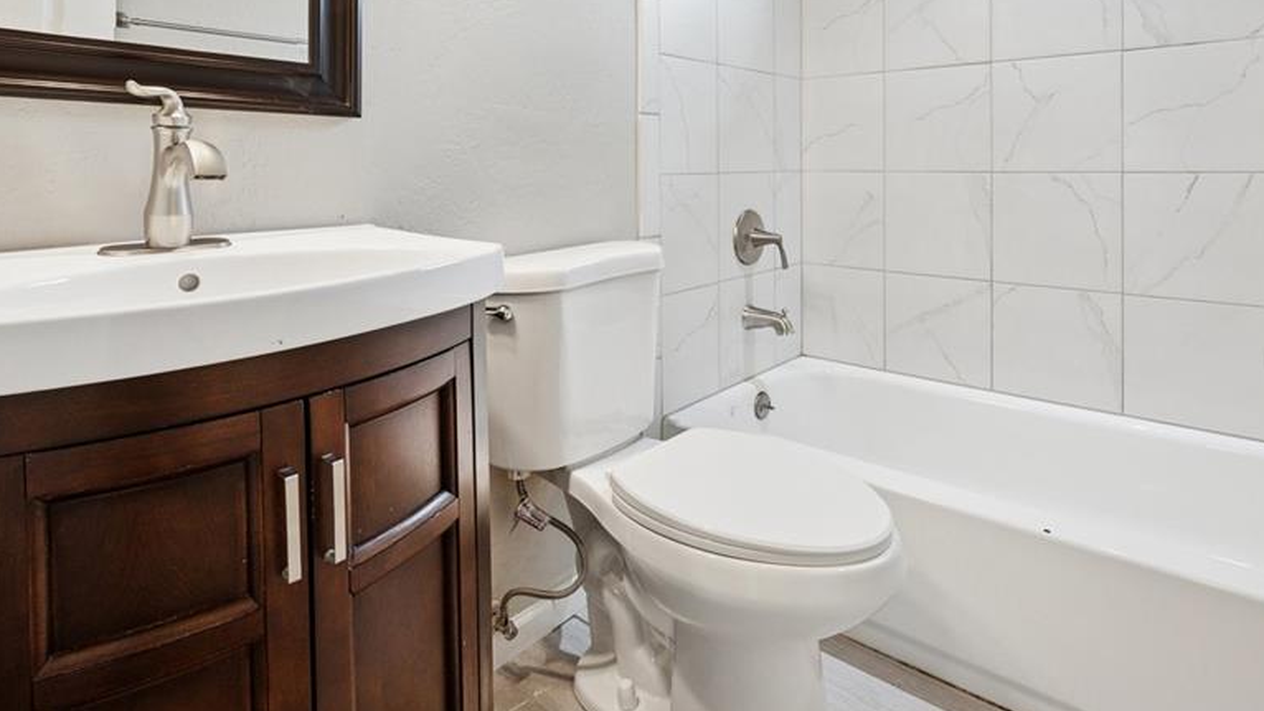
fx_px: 704
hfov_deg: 83.8
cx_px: 652
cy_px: 157
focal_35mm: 21
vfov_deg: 50.8
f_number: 11
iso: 800
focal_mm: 15
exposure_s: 1/15
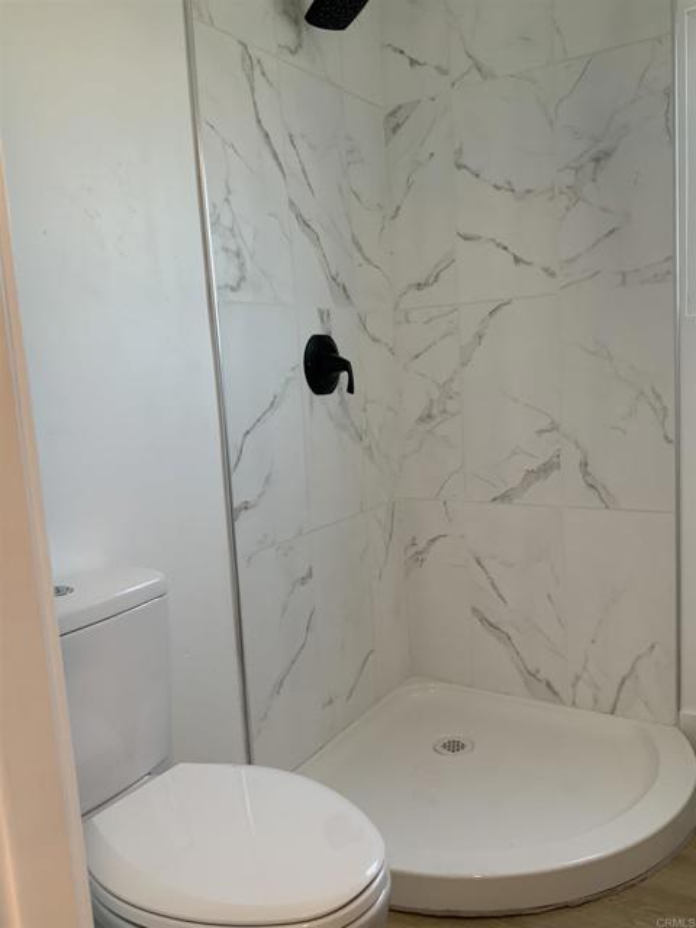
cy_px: 464
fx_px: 777
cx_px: 348
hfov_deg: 48.2
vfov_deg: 61.7
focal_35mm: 29
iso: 40
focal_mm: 3
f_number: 1.8
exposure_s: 1/60
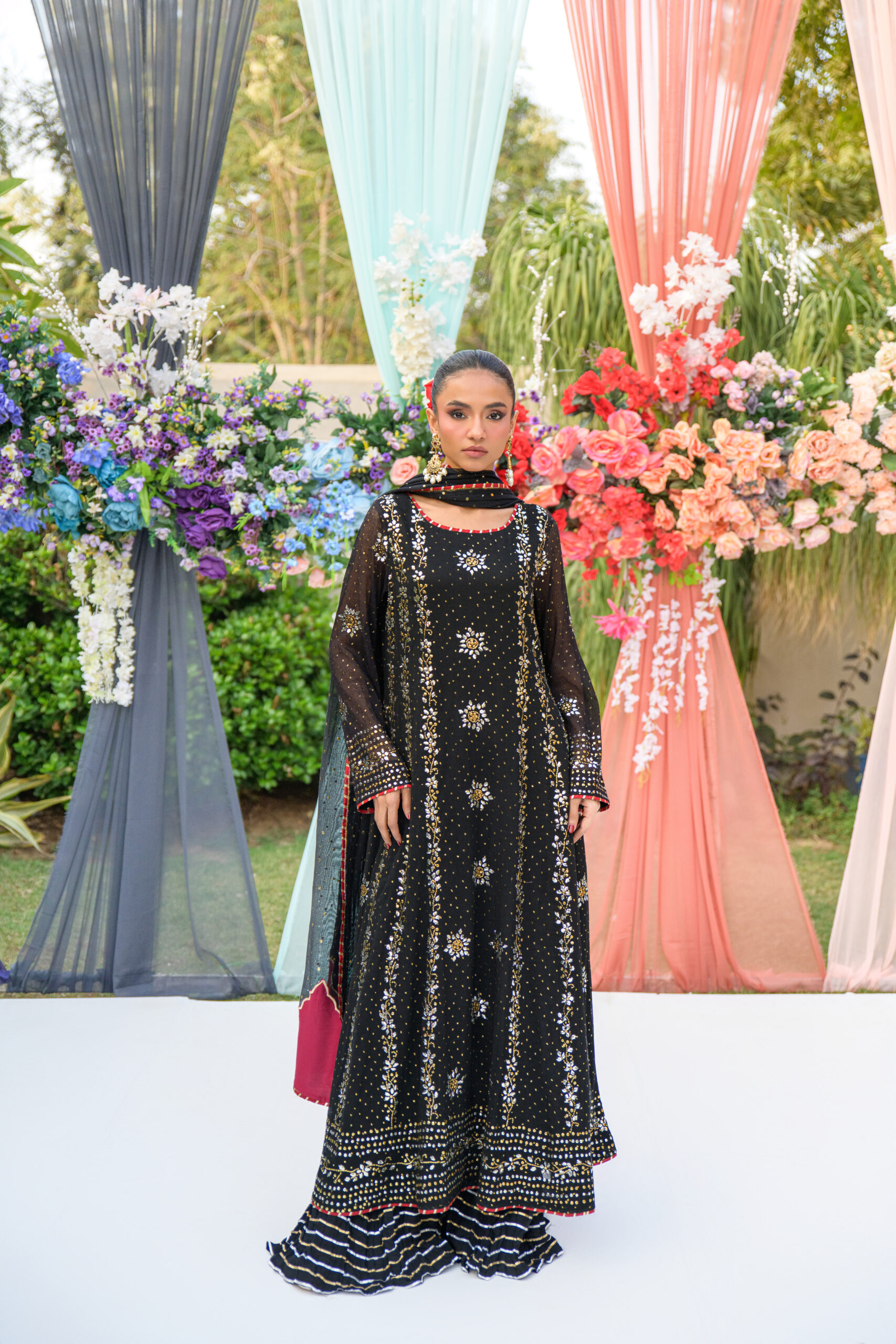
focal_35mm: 50
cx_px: 448
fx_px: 1866
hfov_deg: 27.0
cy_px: 672
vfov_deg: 39.6
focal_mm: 50
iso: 250
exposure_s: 1/500
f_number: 2.8
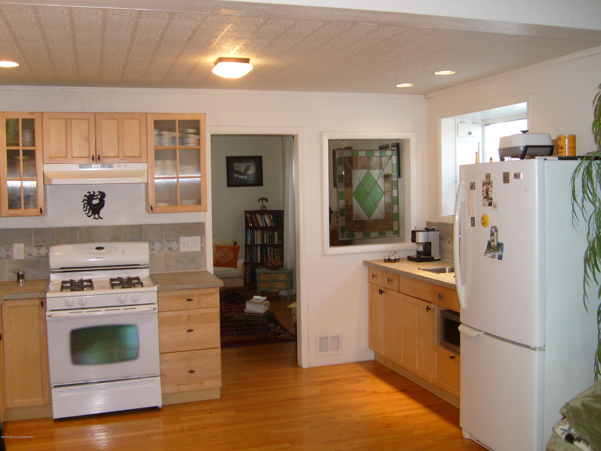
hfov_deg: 52.6
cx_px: 300
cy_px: 226
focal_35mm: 35
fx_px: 608
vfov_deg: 40.7
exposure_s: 1/45
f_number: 2.8
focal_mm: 5.8
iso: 120
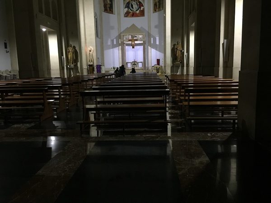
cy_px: 102
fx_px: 227
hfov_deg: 61.7
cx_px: 136
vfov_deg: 48.2
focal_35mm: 29
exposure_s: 1/17
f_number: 2.2
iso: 125
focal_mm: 4.15
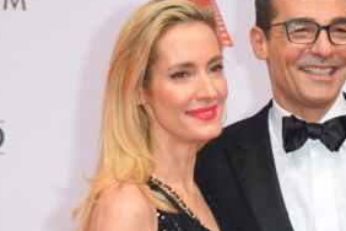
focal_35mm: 187
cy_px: 129
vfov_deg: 7.3
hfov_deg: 11.0
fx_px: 1797
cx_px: 285
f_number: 5.6
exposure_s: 1/250
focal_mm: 110
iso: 500
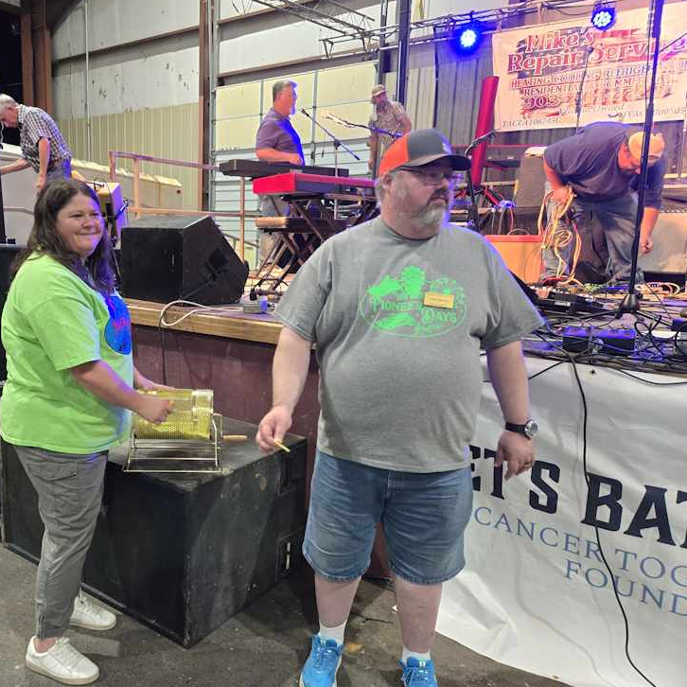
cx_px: 218
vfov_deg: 57.3
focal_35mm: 28
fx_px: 629
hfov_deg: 55.8
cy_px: 347
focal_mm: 5.4
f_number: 1.8
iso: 1000
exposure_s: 1/120
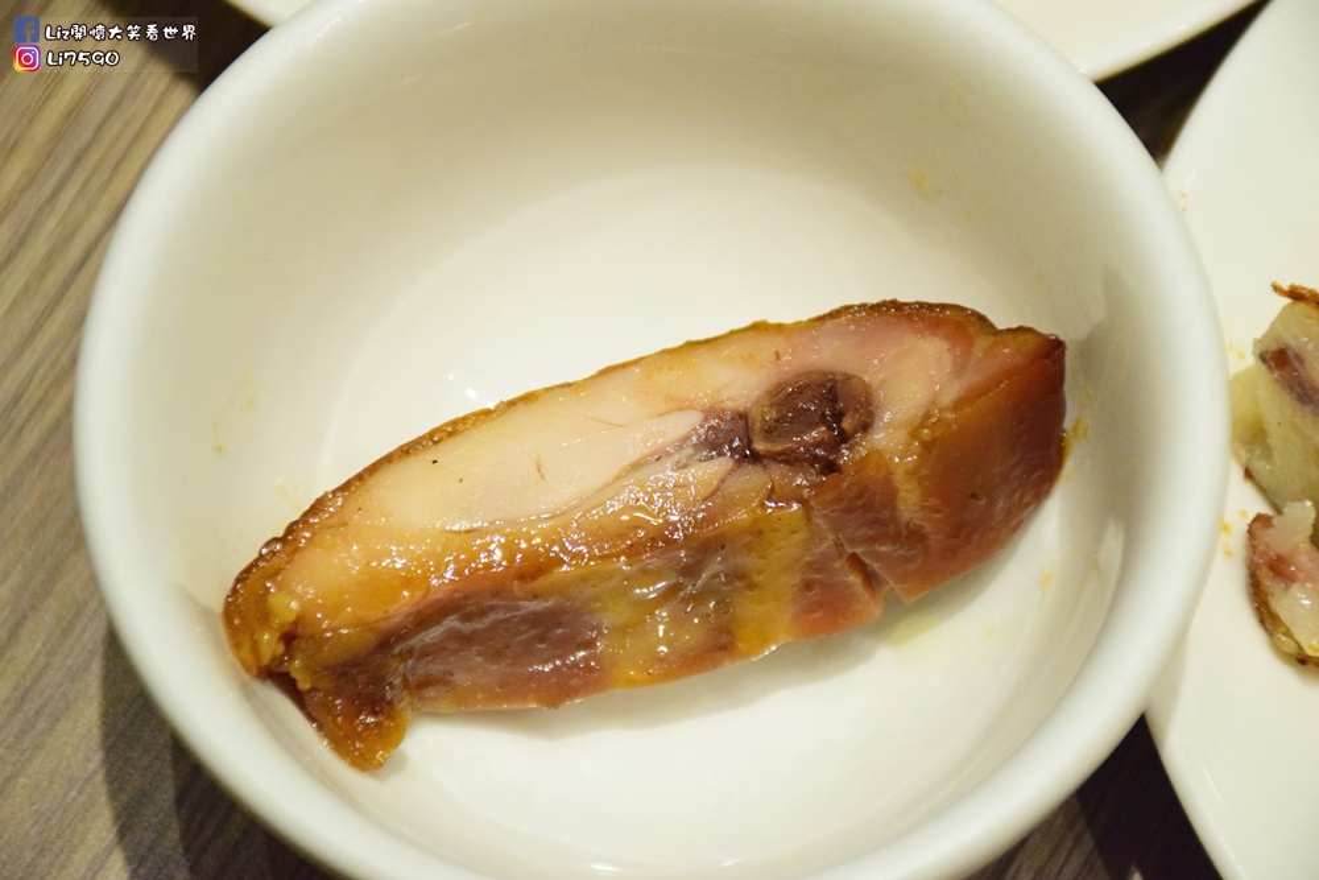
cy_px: 440
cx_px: 660
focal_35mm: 150
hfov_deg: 13.7
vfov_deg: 9.2
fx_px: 5496
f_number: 6.3
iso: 6400
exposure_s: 1/640
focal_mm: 100
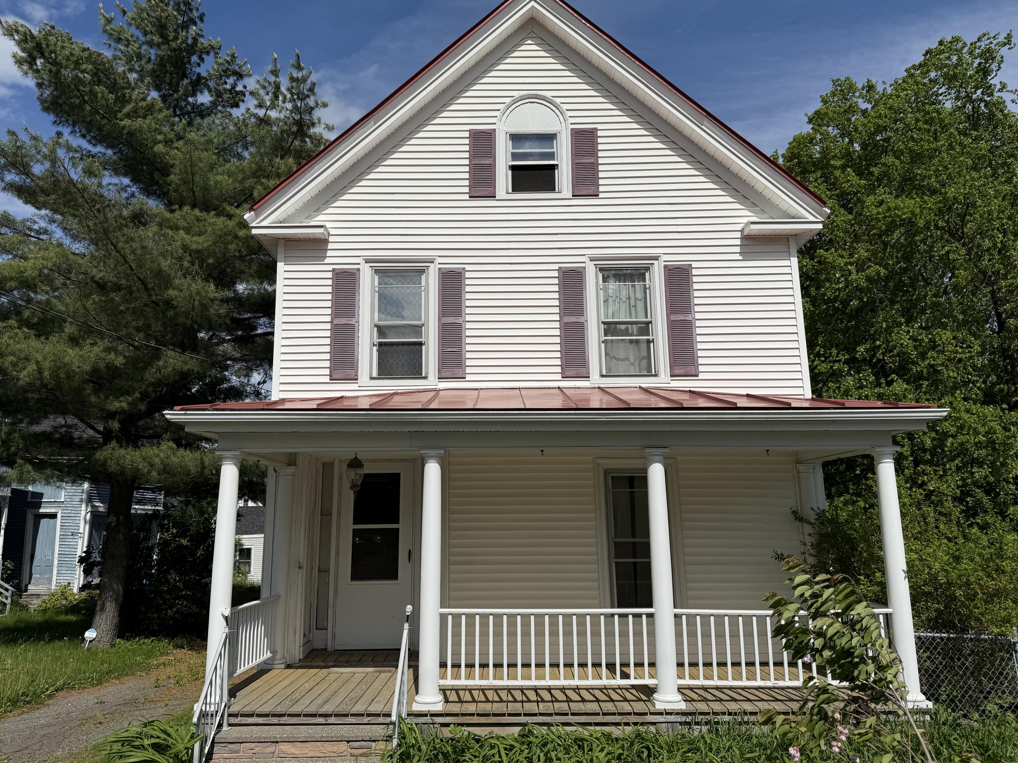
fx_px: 765
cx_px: 496
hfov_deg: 67.3
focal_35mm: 26
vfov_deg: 53.0
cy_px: 361
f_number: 1.78
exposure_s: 1/14286
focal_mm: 6.76
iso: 80
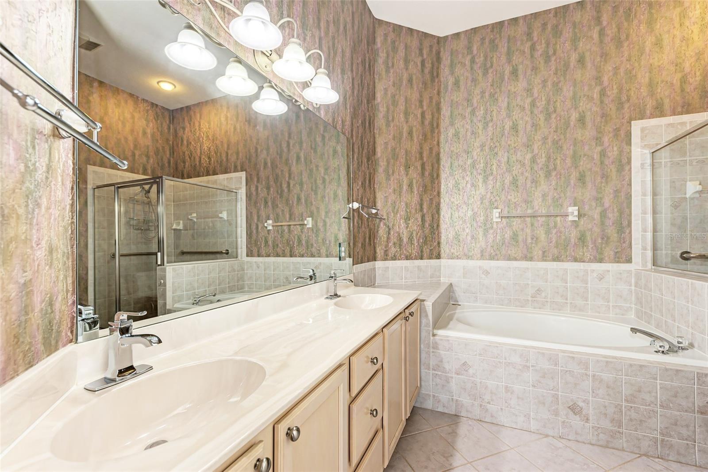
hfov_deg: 96.7
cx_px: 354
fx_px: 315
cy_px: 236
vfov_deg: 73.8
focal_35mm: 16
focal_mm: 16
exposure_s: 1/50
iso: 400
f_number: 5.6
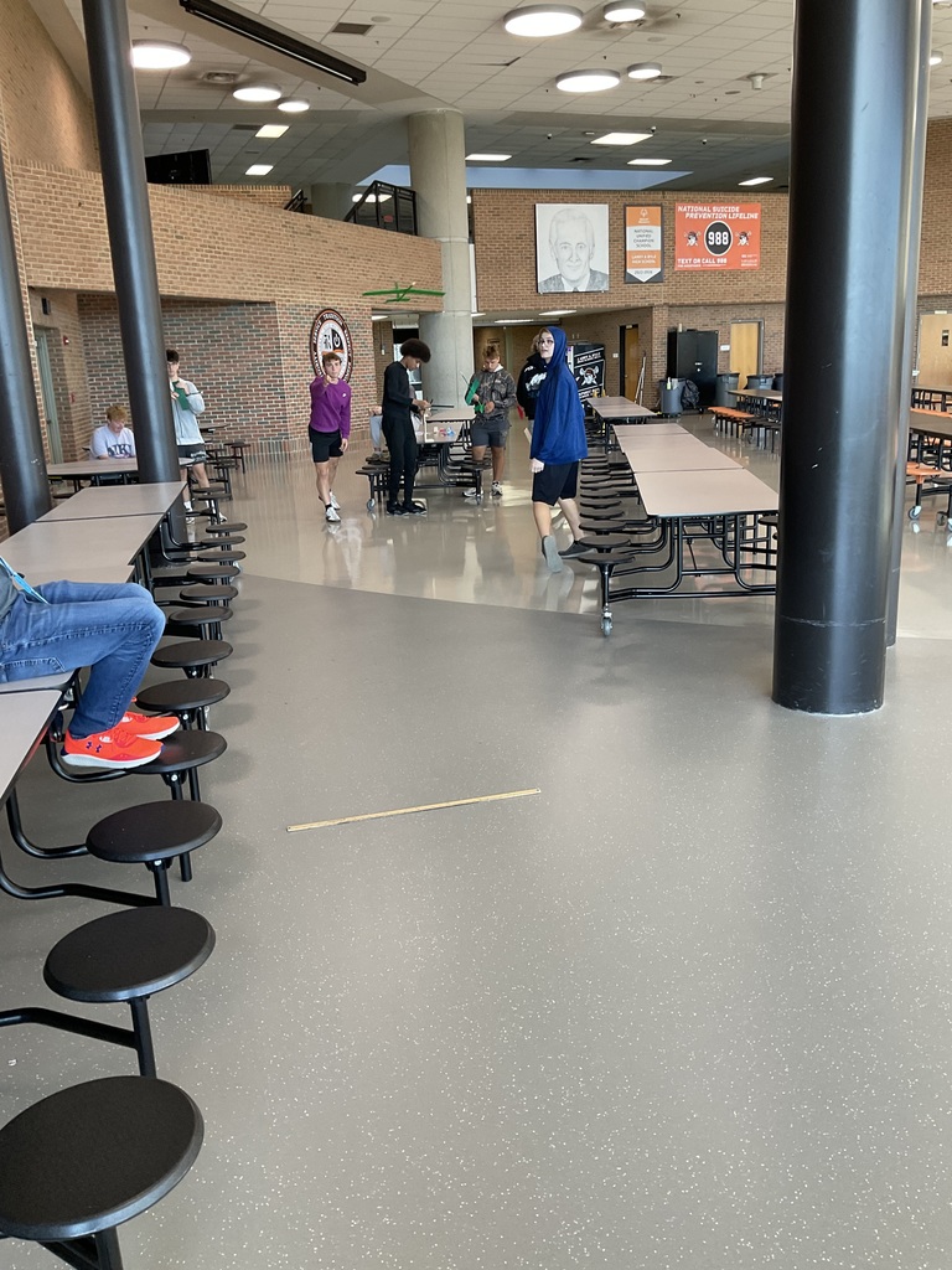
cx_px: 476
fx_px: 1063
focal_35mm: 29
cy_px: 635
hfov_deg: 48.2
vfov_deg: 61.7
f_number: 1.8
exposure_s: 1/60
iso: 64
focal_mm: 3
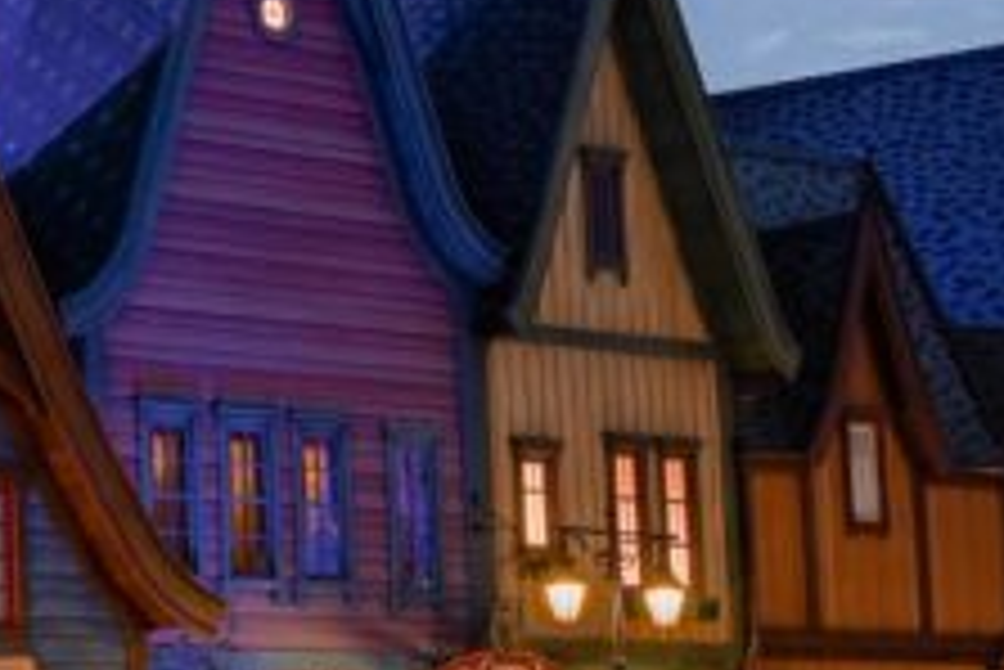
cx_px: -432
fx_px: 2958
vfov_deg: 12.9
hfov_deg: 17.6
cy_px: 542
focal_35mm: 106
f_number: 10
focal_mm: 24
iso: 250
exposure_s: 1/3
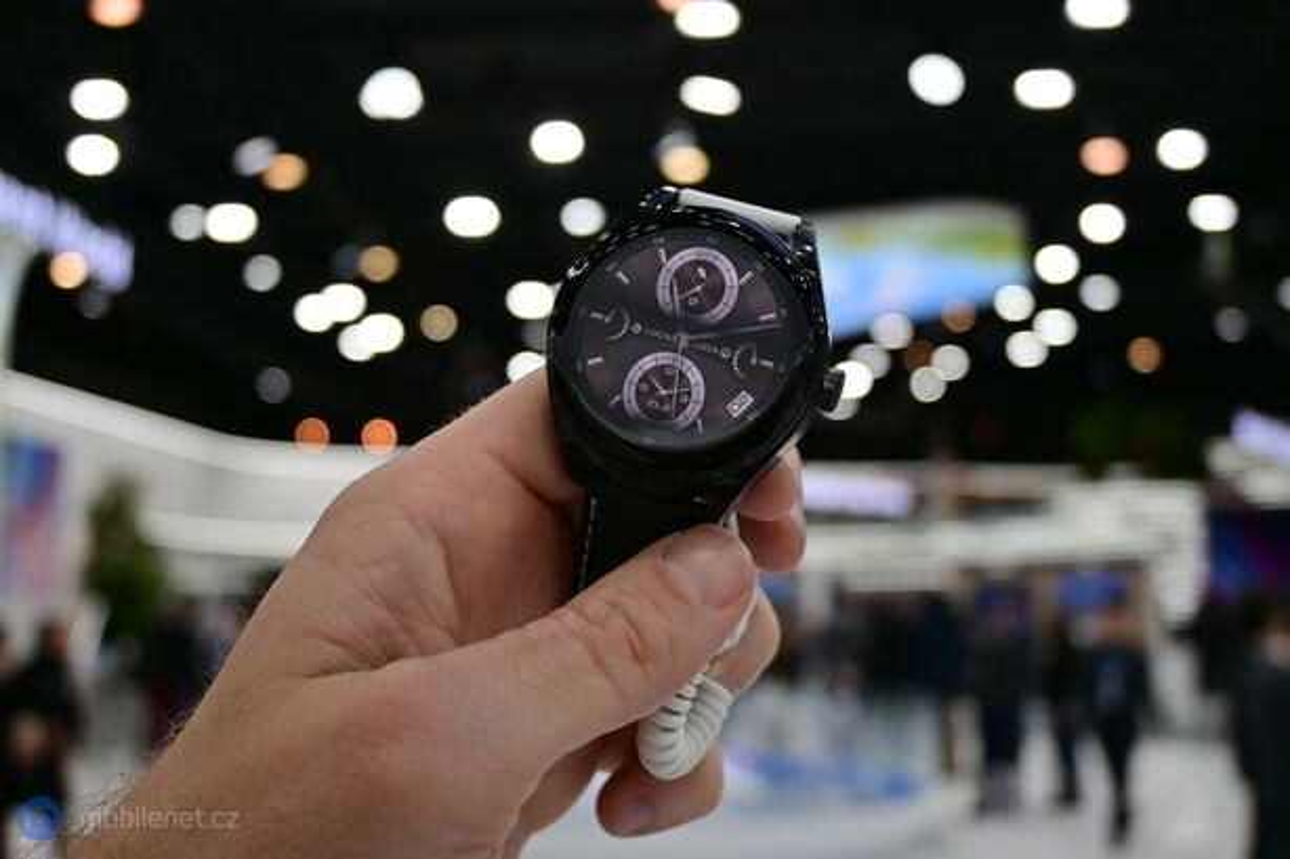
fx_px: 1343
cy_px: 430
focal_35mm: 38
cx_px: 645
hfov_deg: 51.3
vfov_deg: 35.5
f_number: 4.2
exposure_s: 1/400
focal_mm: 25
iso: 250
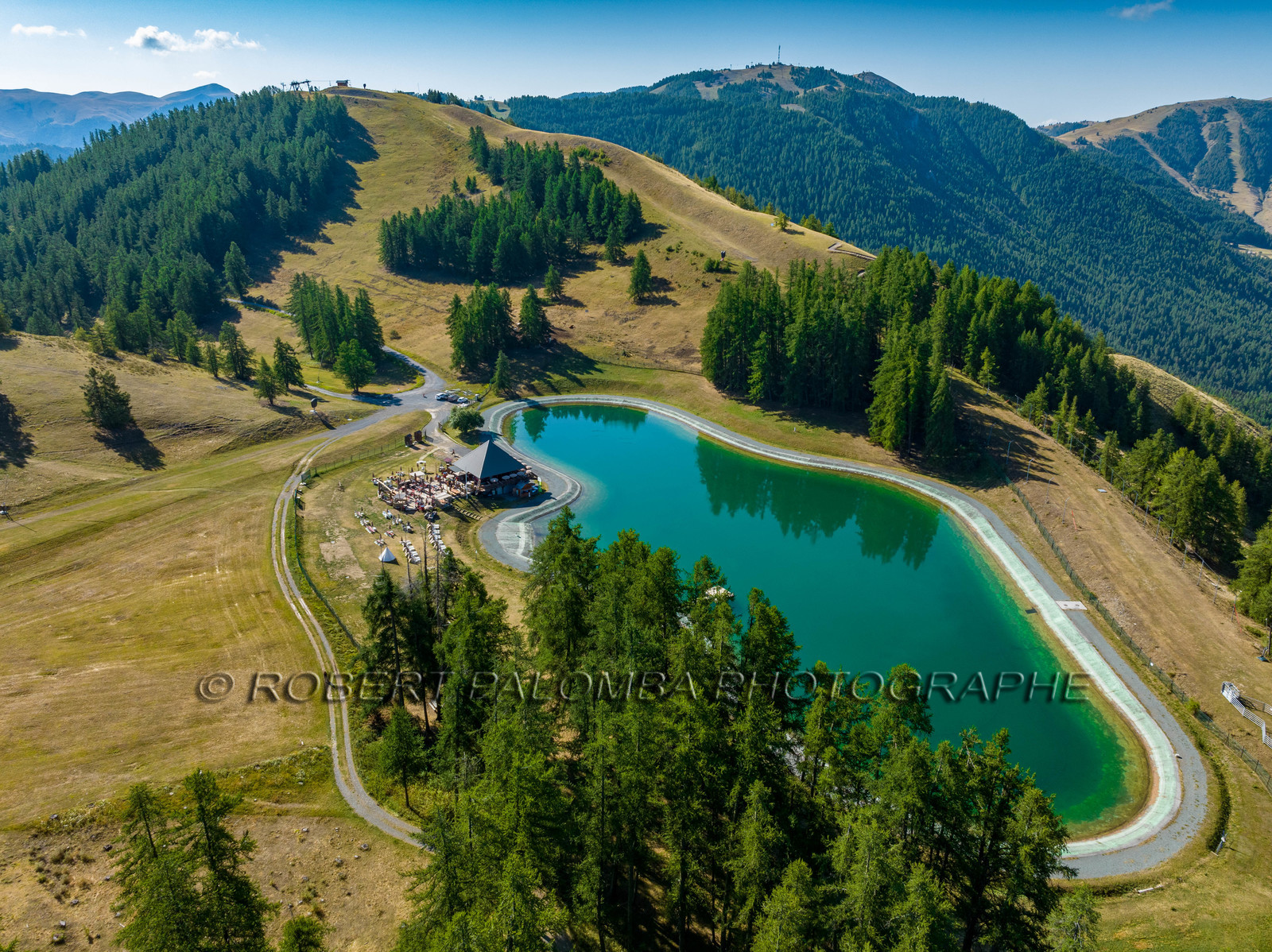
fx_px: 881
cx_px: 636
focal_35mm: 24
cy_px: 476
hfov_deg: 71.6
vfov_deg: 56.8
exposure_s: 1/240
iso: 100
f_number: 8
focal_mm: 12.3
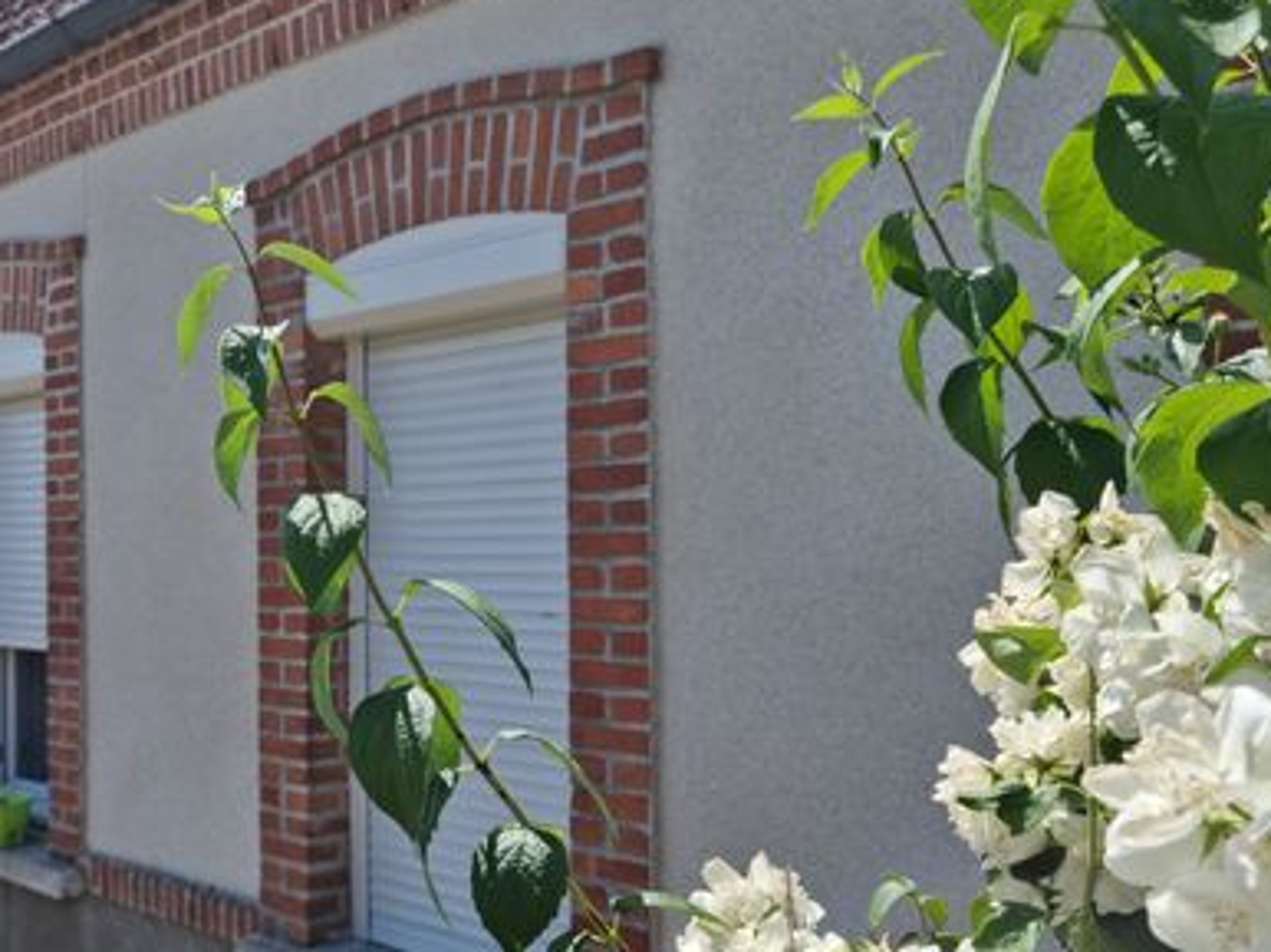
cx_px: 382
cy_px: 534
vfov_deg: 34.3
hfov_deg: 43.9
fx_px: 1541
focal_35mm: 42
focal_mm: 5.9
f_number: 2
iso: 25
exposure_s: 1/1116
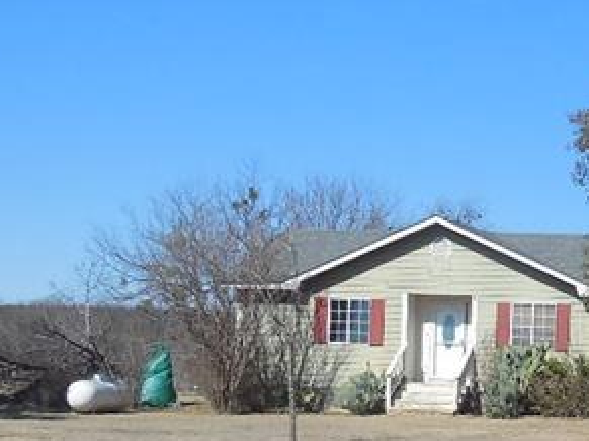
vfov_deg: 16.3
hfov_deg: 21.3
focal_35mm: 88
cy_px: 481
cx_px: 615
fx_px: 1497
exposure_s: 1/640
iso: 125
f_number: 6.2
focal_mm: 4.5
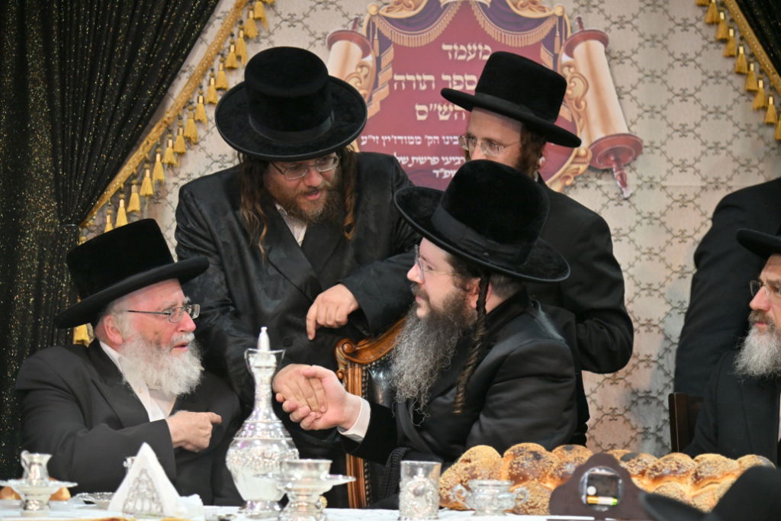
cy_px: 260
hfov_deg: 17.1
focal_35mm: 120
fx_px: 2604
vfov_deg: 11.4
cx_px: 390
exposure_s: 1/160
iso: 400
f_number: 4
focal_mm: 120
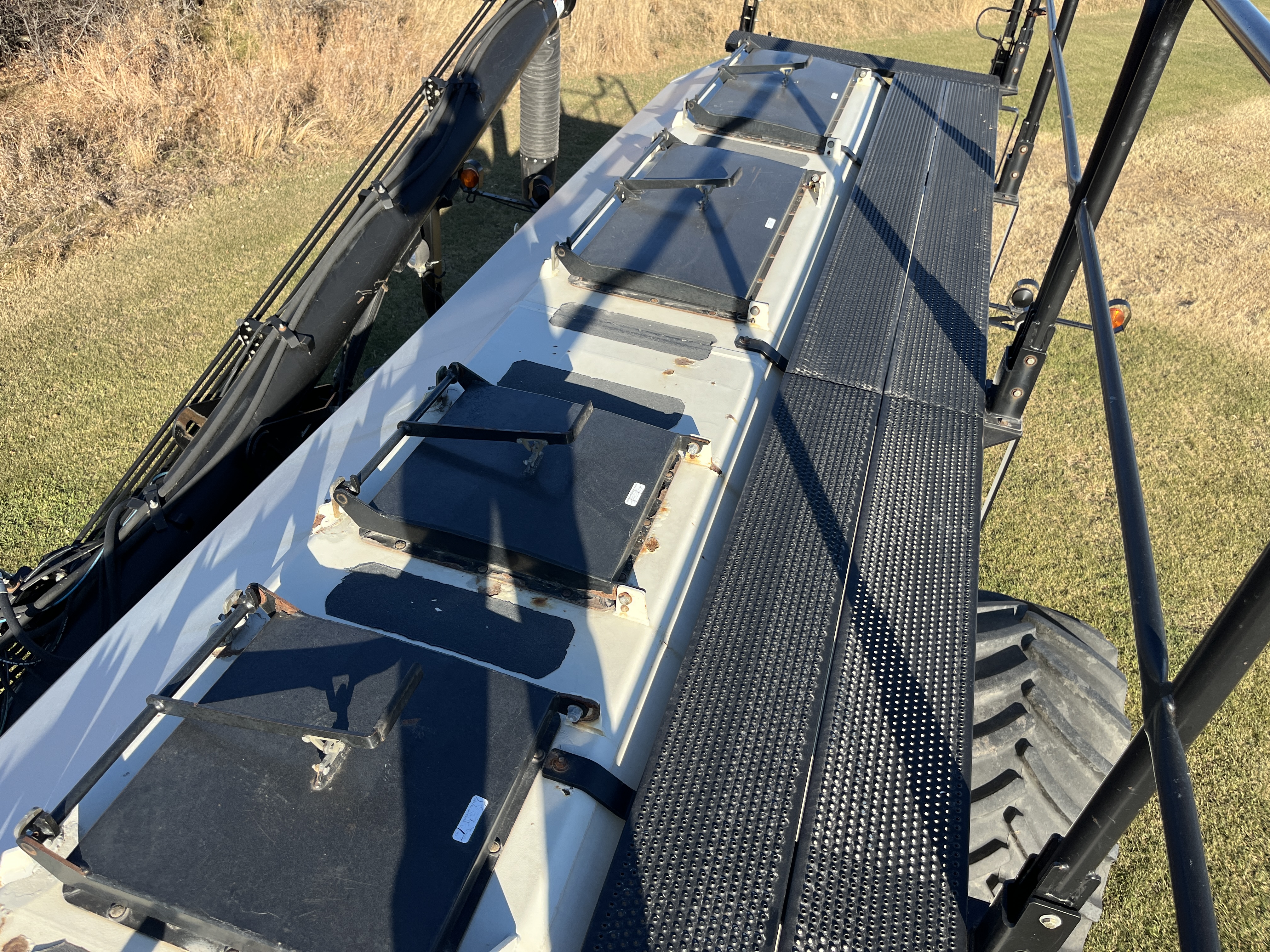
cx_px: 635
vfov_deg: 53.1
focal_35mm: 26
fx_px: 954
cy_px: 476
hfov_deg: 67.3
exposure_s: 1/1325
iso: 50
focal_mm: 5.1
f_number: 1.6
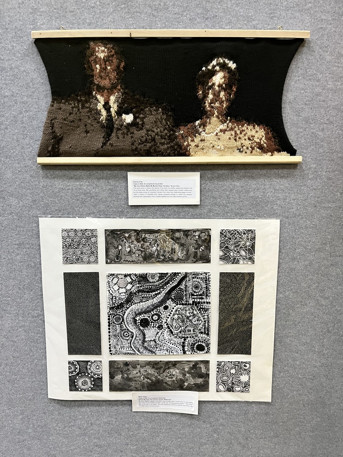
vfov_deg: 67.3
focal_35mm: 26
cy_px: 228
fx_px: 344
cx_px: 172
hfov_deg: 53.1
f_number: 1.6
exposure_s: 1/40
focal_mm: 5.1
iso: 500
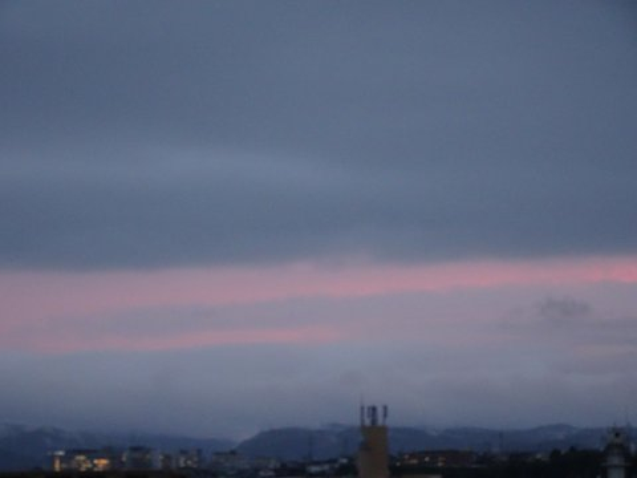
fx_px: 2687
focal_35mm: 146
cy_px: 239
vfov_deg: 10.2
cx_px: 318
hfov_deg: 13.5
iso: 800
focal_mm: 24.99
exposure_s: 1/15
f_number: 5.6
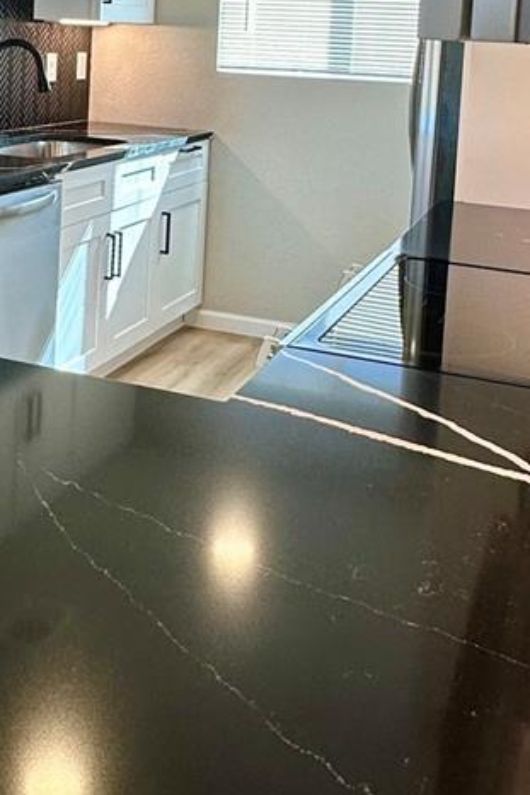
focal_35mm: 48
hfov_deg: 27.9
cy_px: 116
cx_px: 162
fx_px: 1059
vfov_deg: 38.9
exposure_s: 1/100
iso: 80
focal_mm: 2.22
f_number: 2.2
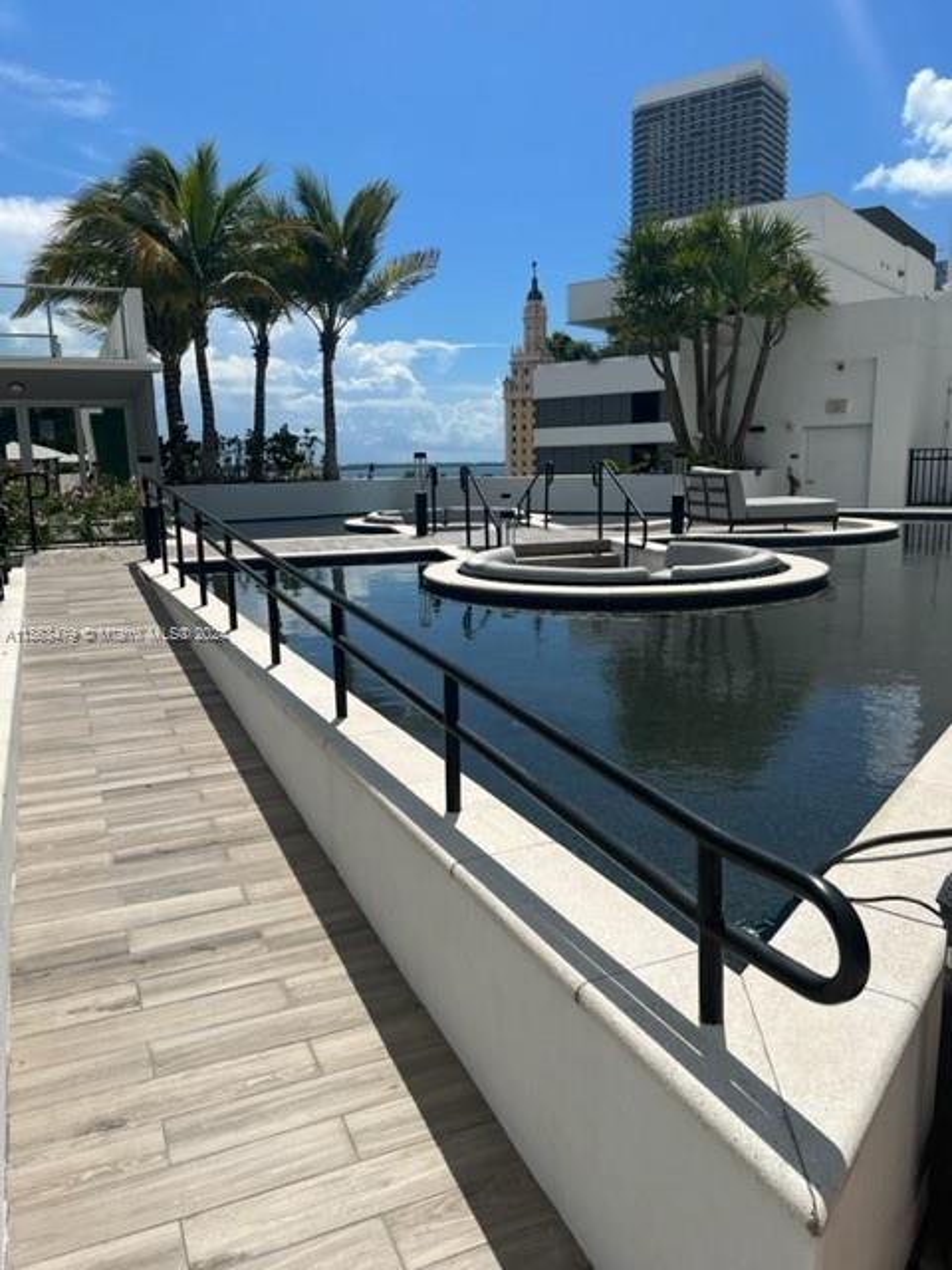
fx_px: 953
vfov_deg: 67.3
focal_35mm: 26
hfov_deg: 53.1
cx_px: 476
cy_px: 635
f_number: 1.5
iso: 50
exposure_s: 1/10309
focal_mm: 5.7
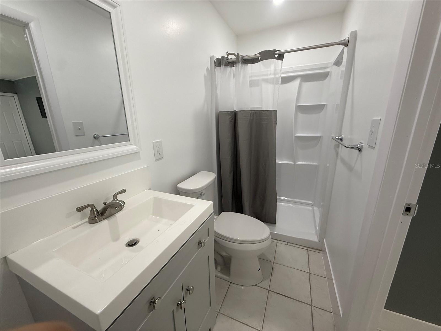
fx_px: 178
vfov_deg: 85.7
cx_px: 220
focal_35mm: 14
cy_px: 166
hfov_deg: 102.1
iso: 200
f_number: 2.2
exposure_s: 1/120
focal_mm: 2.22
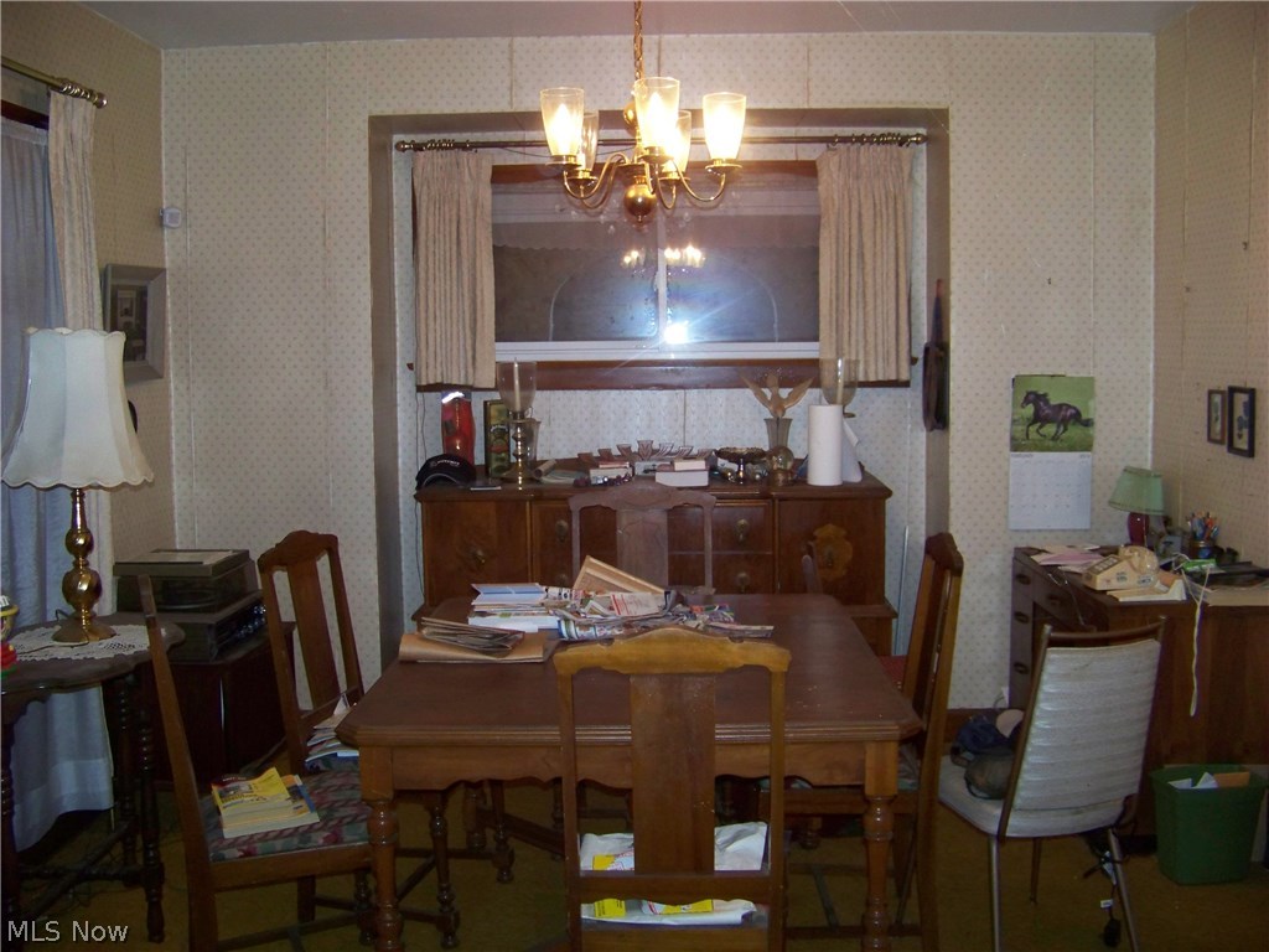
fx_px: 1320
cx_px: 634
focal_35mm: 36
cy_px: 476
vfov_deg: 39.7
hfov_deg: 51.4
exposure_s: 1/30
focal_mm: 5.85
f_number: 2.8
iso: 200
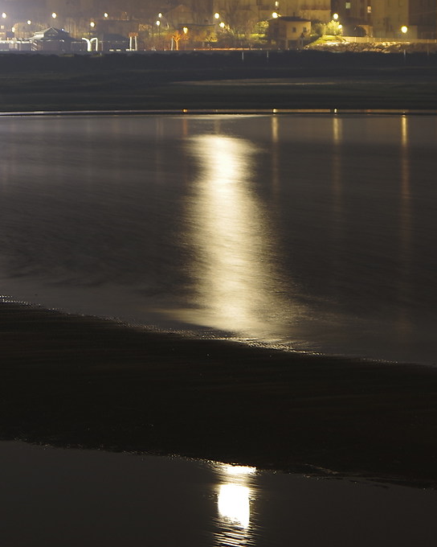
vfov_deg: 9.1
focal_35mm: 212
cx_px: 315
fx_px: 3427
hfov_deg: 7.3
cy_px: 12
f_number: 2.8
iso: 100
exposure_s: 10
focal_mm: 42.5
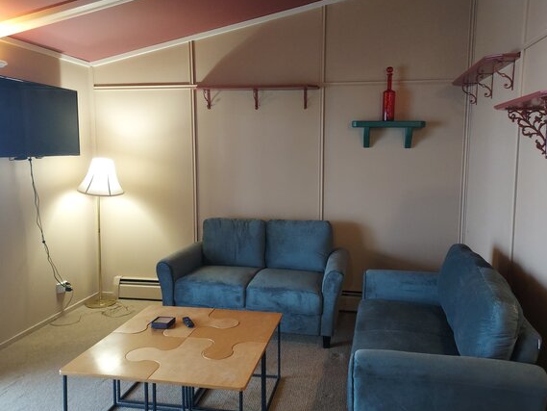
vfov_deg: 51.4
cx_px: 292
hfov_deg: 65.2
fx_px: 427
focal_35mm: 27
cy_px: 205
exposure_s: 1/30
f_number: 1.8
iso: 320
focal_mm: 4.6
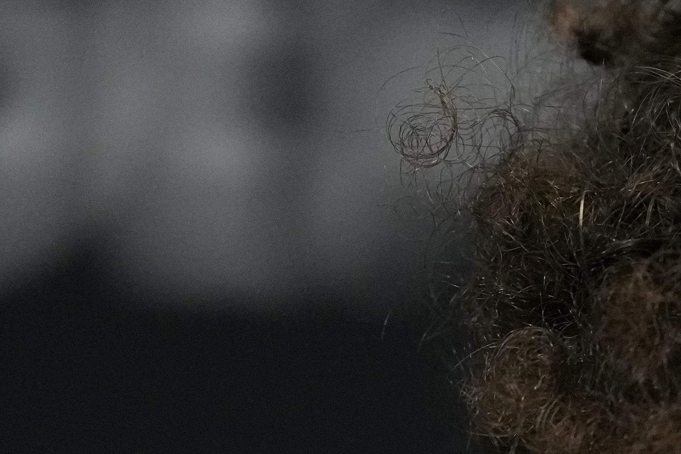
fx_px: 52376
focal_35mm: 2769
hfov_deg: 0.7
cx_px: 1070
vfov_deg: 0.5
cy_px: 876
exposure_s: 1/640
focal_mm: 600
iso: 8000
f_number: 4
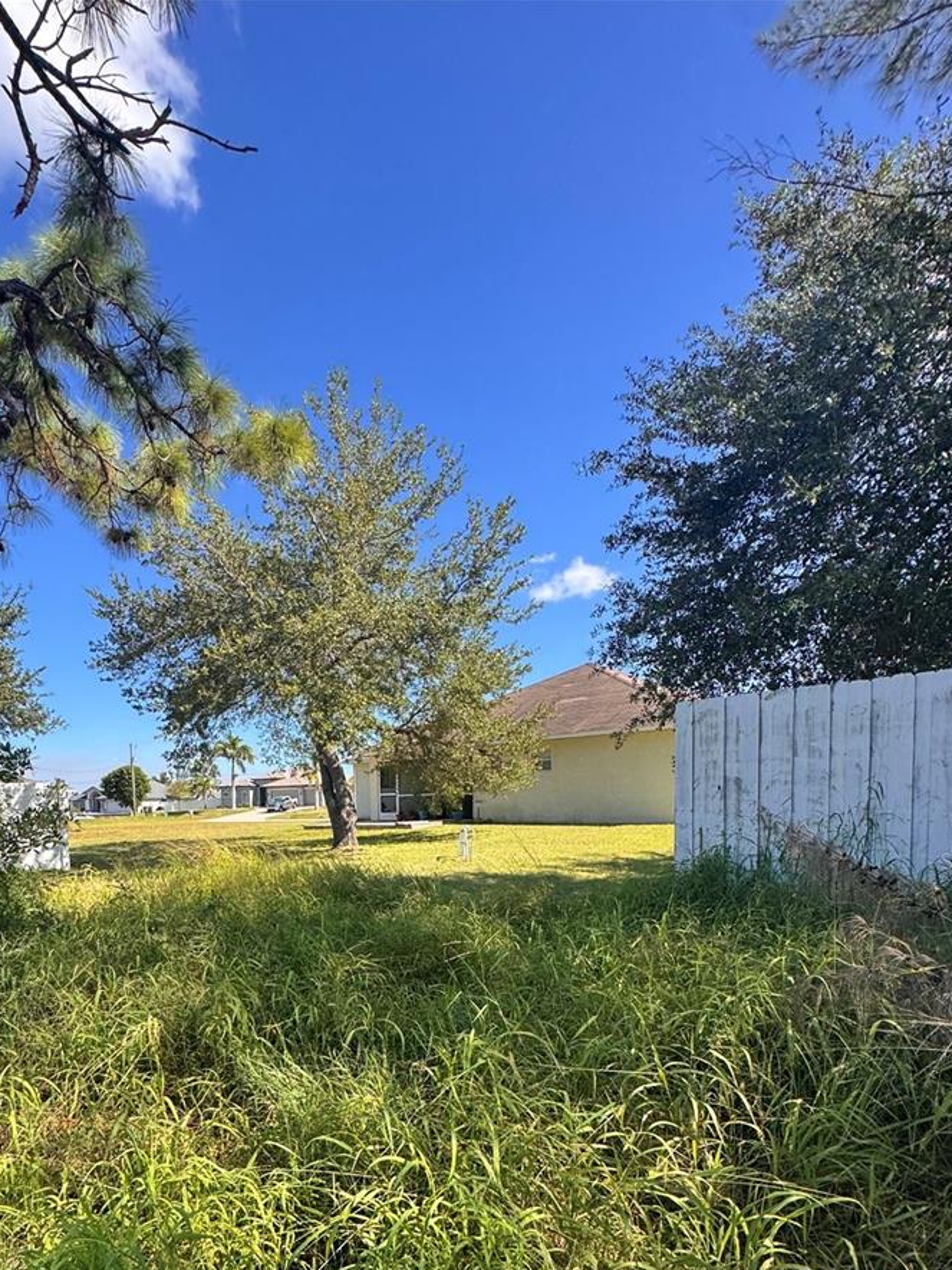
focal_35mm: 19
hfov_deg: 68.2
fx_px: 697
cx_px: 396
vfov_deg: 81.4
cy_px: 861
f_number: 2.2
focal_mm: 2.22
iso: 50
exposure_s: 1/657
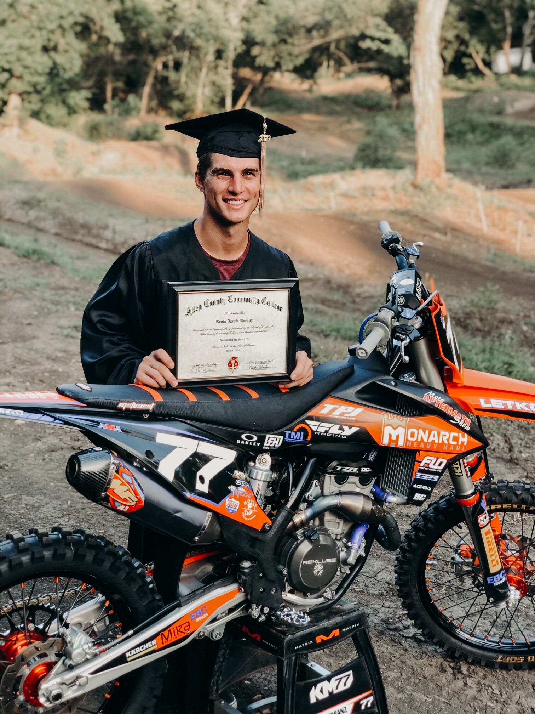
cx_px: 268
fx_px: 1072
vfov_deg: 36.8
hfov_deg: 28.0
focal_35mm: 52
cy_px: 357
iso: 20
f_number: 2.4
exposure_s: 1/60
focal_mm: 6
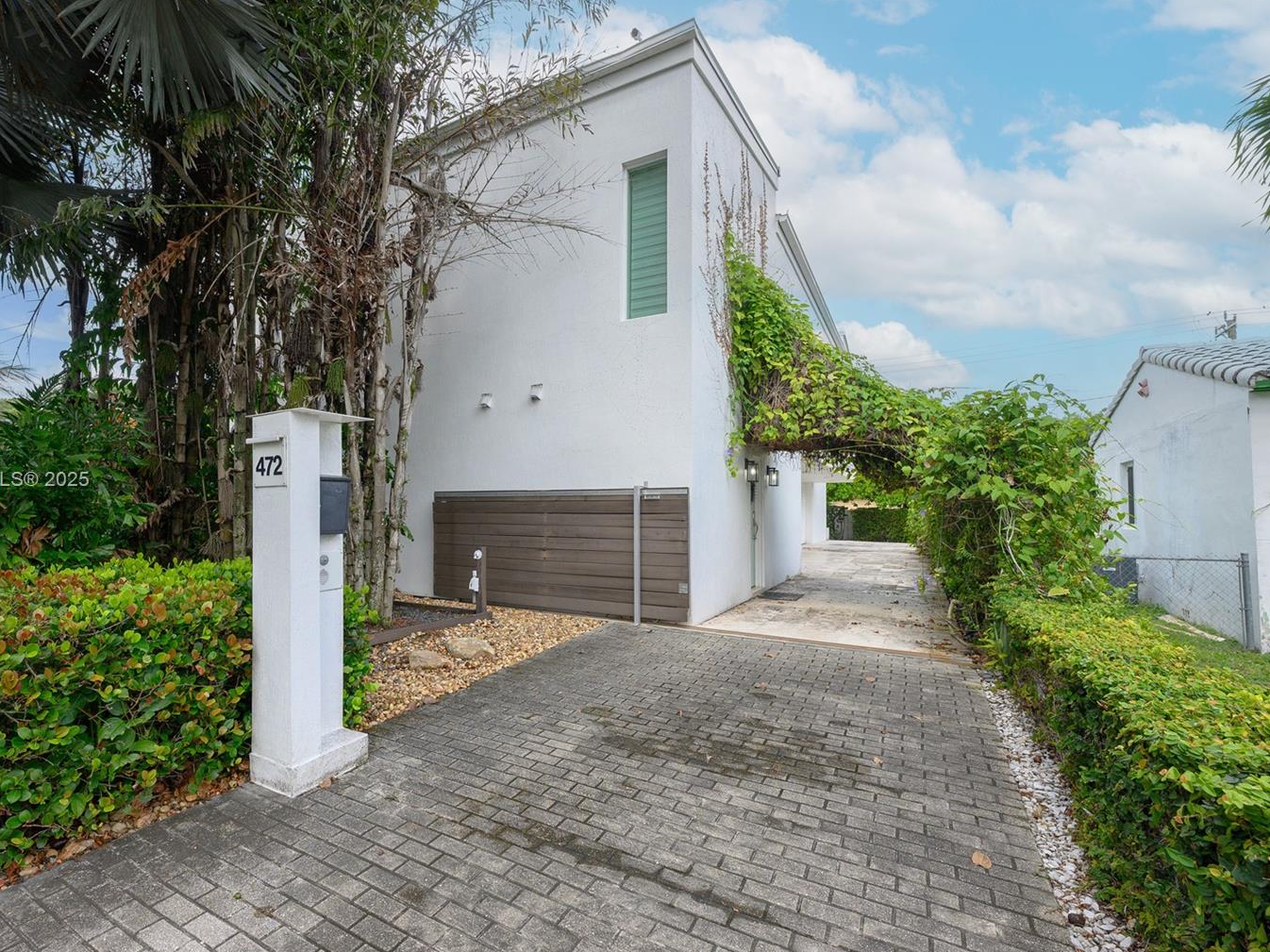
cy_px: 481
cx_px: 543
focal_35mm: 17
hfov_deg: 91.9
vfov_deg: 76.1
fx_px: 608
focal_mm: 14.5
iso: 200
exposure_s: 1/800
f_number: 5
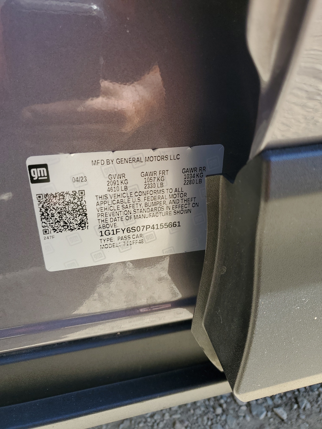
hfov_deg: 53.1
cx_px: 161
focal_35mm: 26
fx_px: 322
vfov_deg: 67.3
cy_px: 214
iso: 50
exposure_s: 1/312
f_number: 1.5
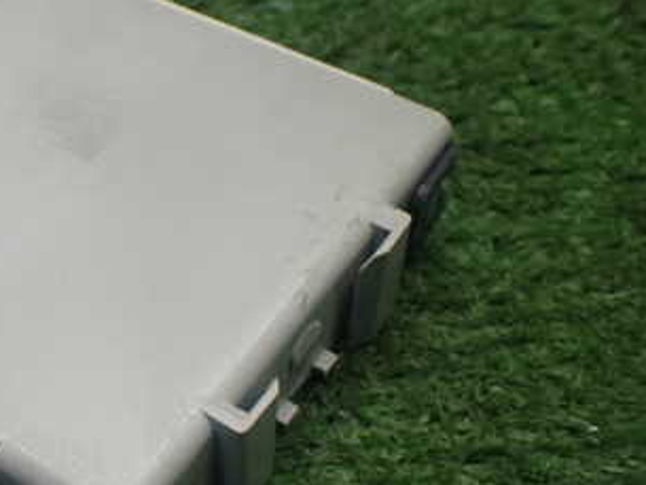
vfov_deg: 24.8
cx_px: 80
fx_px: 1101
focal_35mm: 59
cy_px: 288
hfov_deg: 31.4
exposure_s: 1/125
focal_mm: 5.4
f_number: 2.3
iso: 200
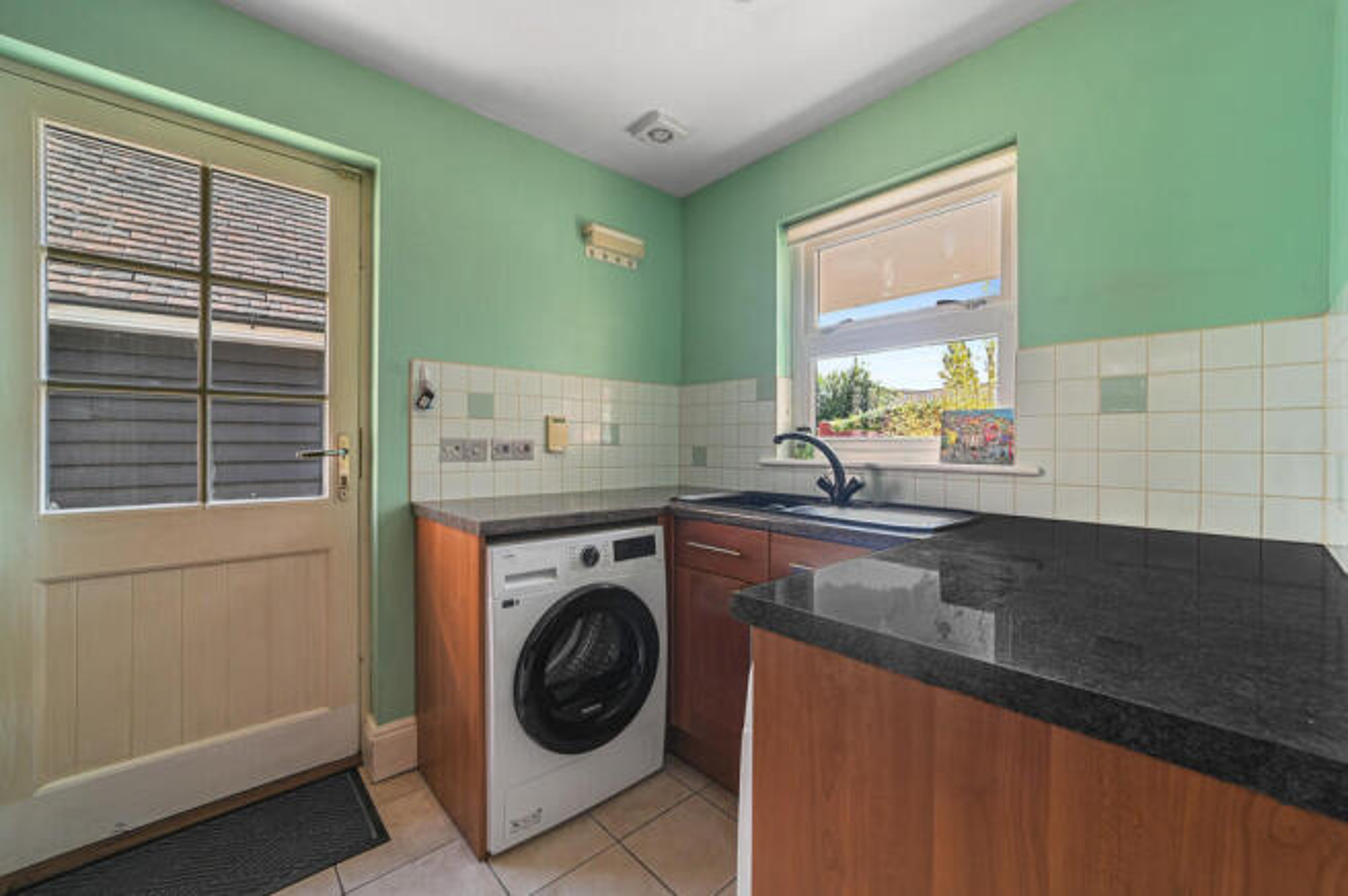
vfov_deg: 81.1
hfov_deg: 104.3
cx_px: 674
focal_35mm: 14
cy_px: 448
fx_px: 524
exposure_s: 1/2.5
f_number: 8
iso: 400
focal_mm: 14
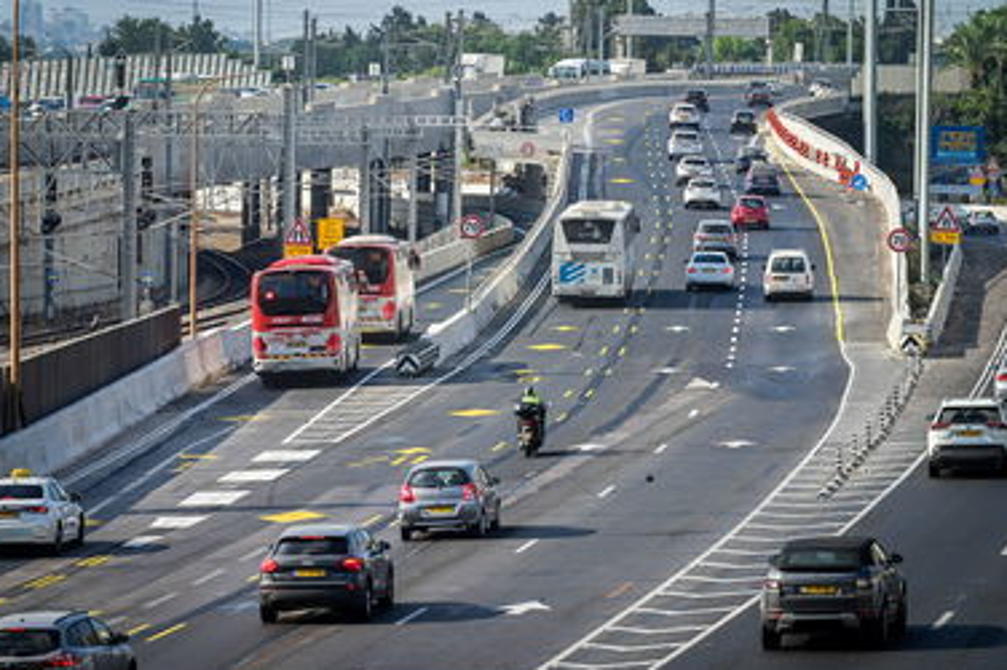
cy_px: 332
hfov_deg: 9.7
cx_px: 495
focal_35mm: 213
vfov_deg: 6.4
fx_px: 5953
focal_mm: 200
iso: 320
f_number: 16
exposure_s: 1/100
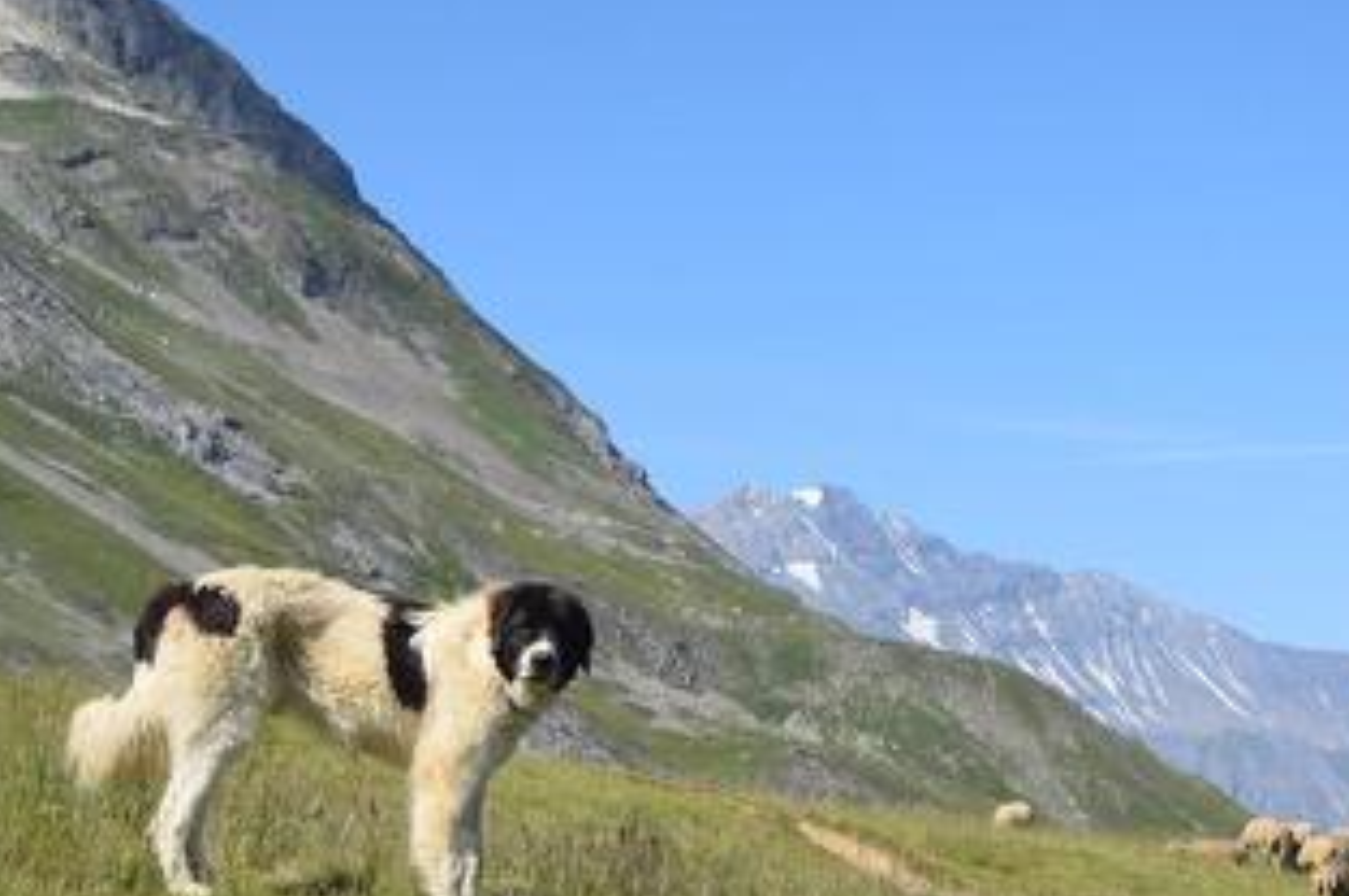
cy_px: 672
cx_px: 903
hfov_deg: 20.2
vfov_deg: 13.5
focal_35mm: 101
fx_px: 3781
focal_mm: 42
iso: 200
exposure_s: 1/400
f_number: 10
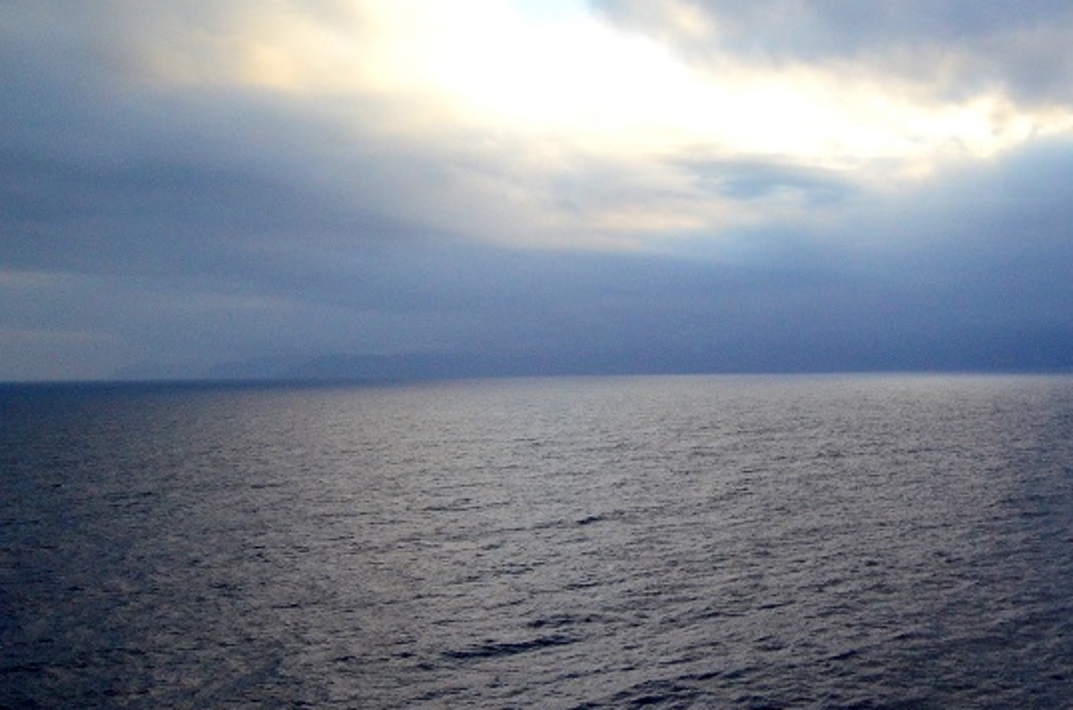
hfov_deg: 45.6
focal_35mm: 39
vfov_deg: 34.0
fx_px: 1160
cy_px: 306
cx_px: 936
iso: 1600
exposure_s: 1/8000
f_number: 4
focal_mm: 14
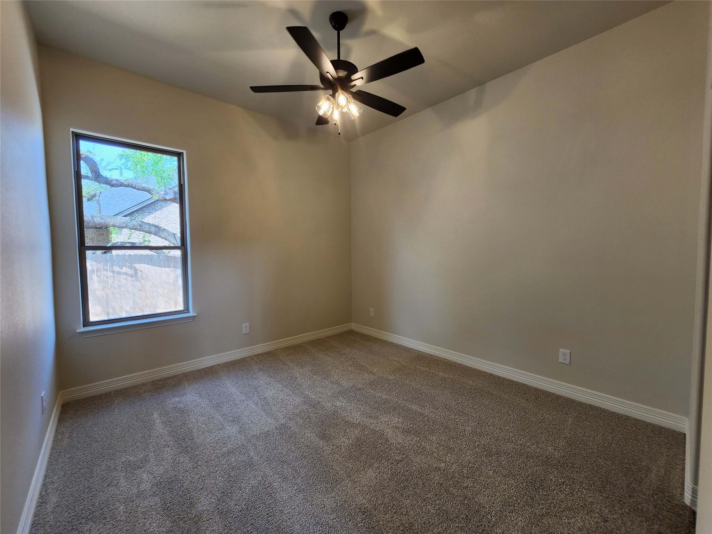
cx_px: 356
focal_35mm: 13
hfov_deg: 106.2
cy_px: 267
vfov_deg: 89.9
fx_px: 267
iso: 64
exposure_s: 1/60
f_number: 2.2
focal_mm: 2.2
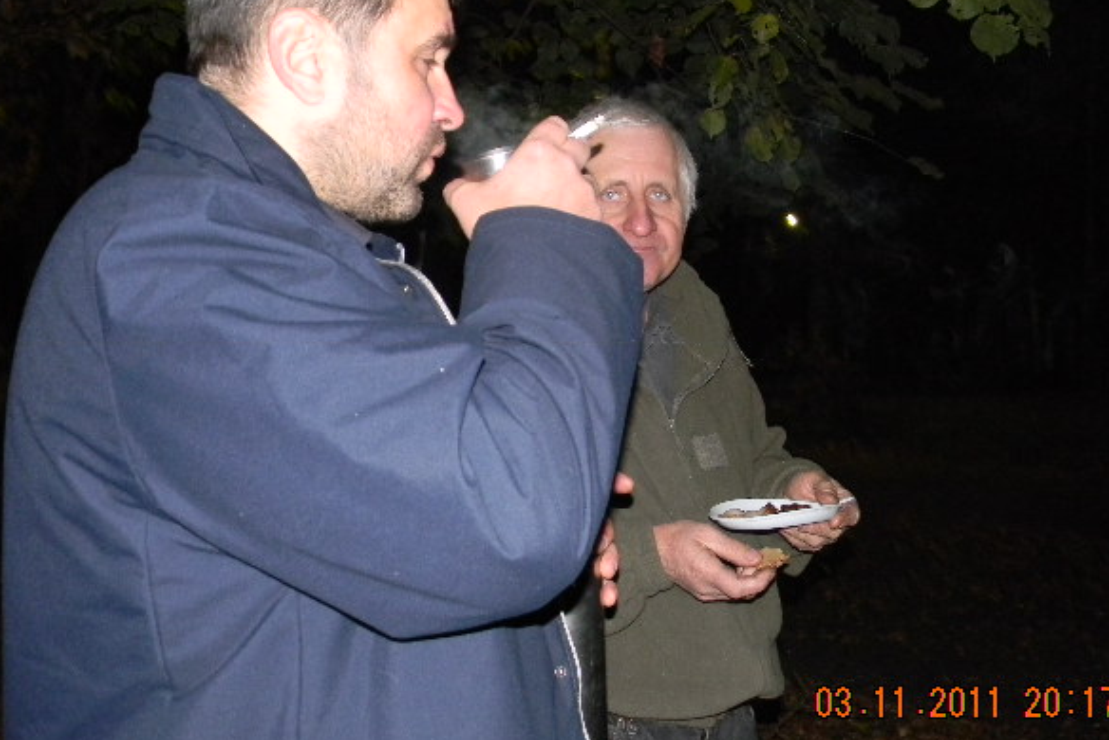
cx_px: 583
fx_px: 1264
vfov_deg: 32.7
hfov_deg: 47.4
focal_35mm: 41
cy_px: 342
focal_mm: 6.4
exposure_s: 1/8
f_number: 3.7
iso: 400
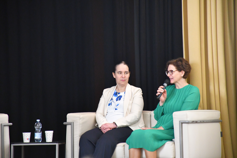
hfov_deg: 9.8
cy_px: 79
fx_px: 1382
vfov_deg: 6.5
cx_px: 118
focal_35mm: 210
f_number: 5.6
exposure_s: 1/125
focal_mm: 140
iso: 5000
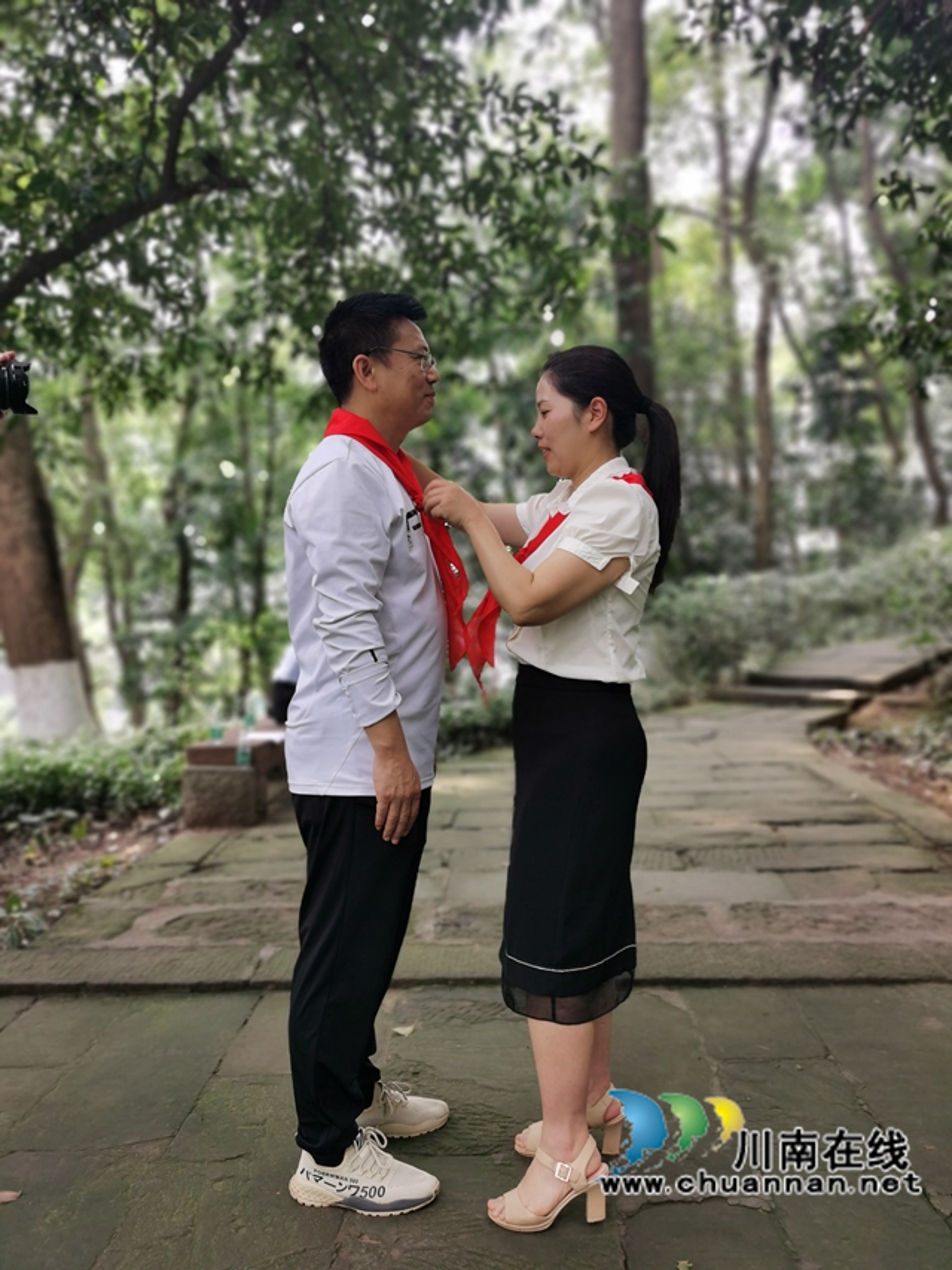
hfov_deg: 51.4
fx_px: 990
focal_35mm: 27
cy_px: 635
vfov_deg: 65.3
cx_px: 476
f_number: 1.6
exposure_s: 1/134
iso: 50
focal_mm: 5.56
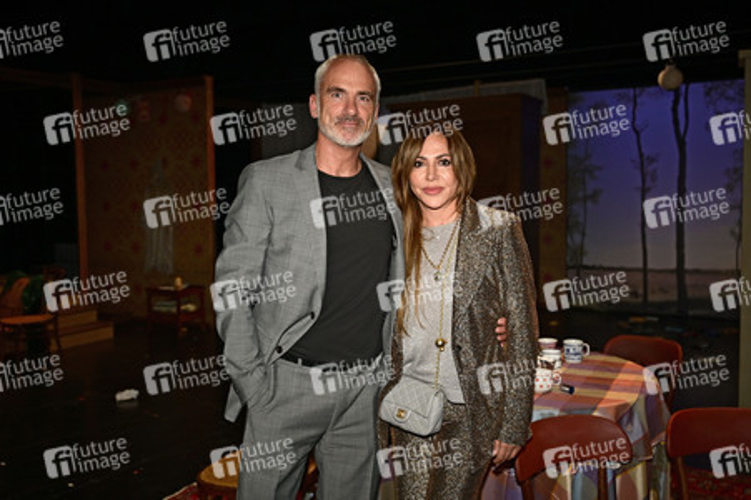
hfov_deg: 59.5
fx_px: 657
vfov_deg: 41.7
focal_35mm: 32
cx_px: 376
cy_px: 250
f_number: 3.5
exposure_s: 1/200
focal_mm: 31.5
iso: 1600
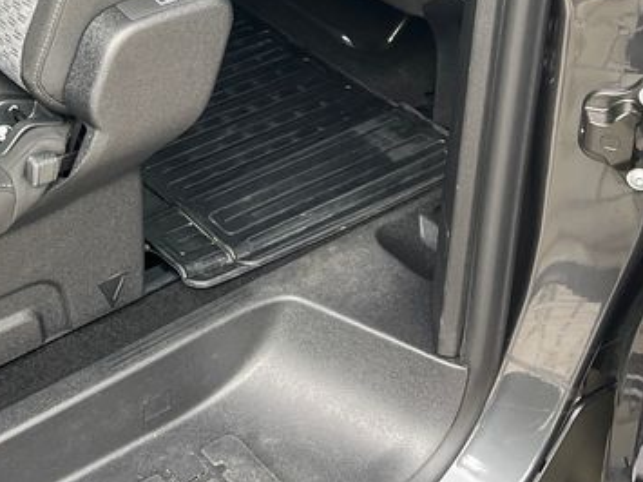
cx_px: -22
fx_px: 1393
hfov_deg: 24.6
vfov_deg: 17.9
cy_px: -198
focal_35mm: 75
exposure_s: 1/122
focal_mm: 5.1
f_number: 1.6
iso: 100
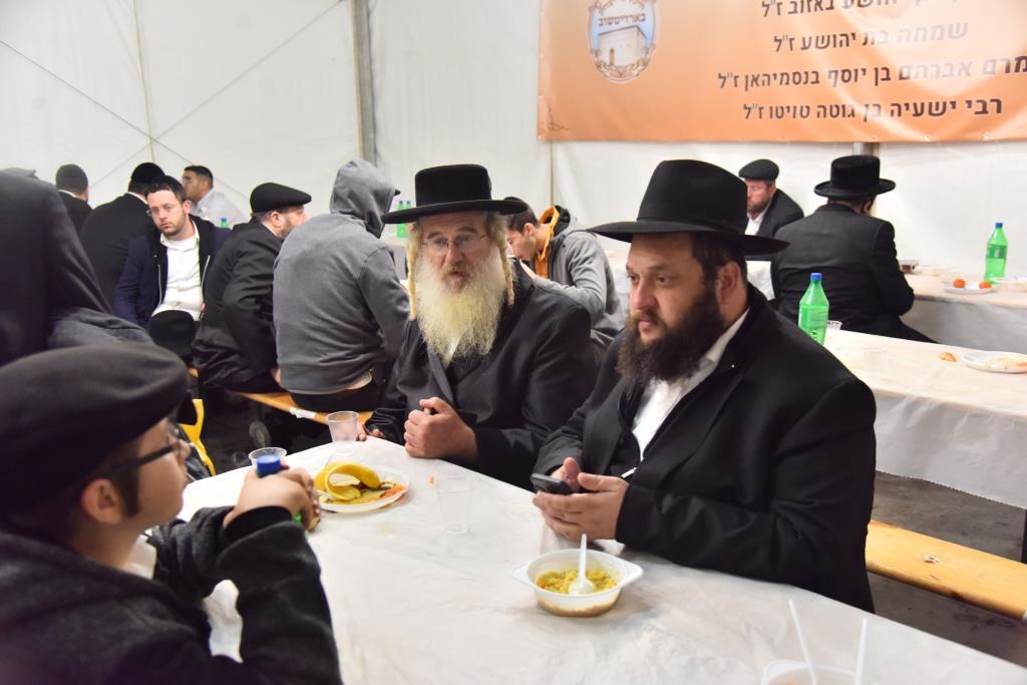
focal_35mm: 34
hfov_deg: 55.8
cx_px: 514
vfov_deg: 38.9
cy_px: 342
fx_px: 970
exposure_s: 1/100
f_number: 4
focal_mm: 34
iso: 2500
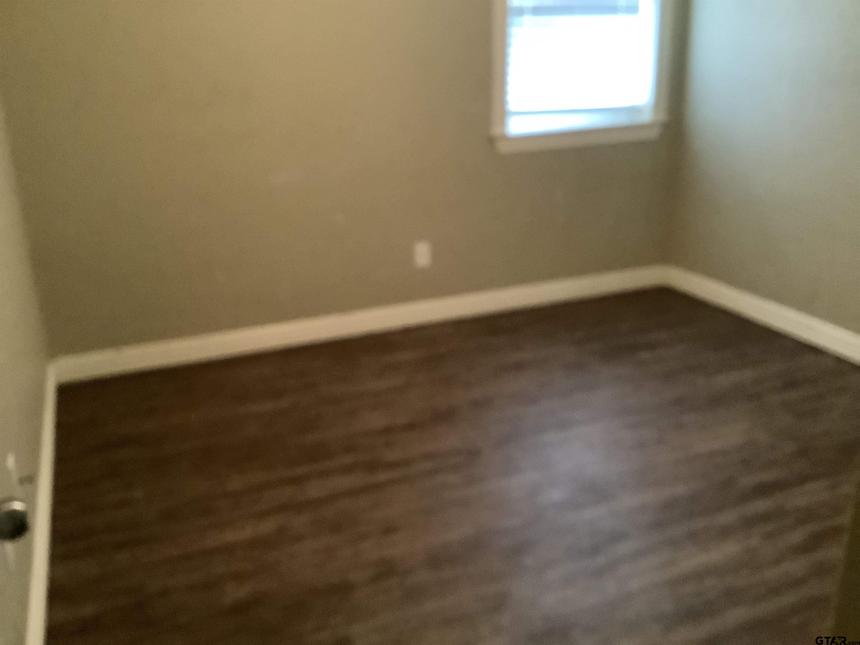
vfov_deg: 45.4
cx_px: 430
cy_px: 322
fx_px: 770
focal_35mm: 31
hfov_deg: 58.4
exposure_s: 1/15
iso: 640
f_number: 2.4
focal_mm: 3.3
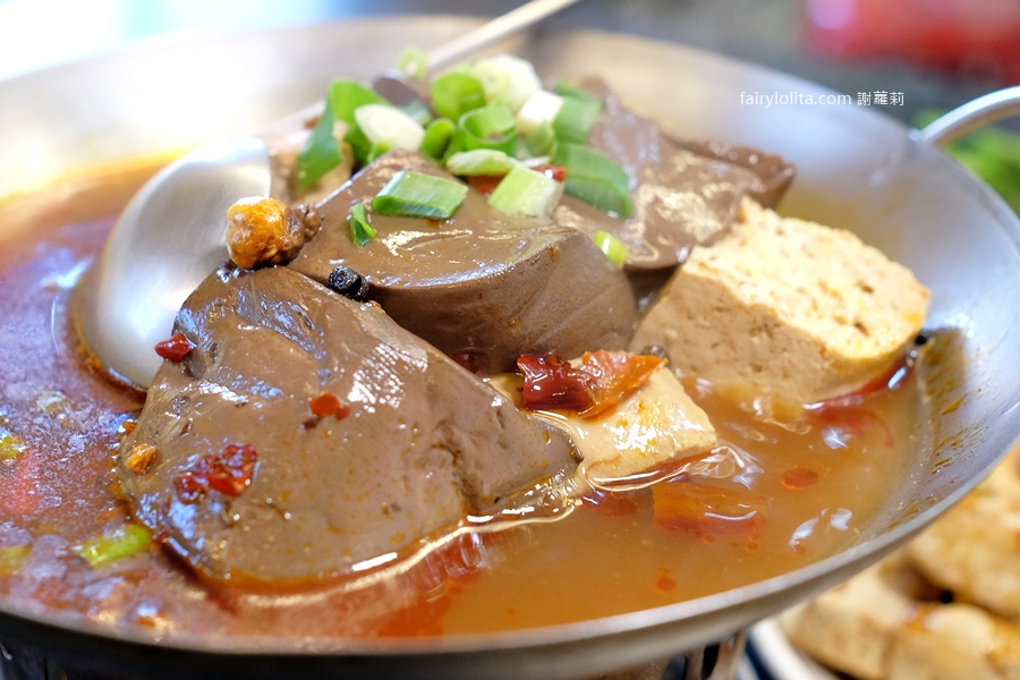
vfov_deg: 37.9
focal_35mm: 35
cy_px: 340
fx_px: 992
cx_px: 510
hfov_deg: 54.4
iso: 1000
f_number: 3.6
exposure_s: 1/52
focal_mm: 23
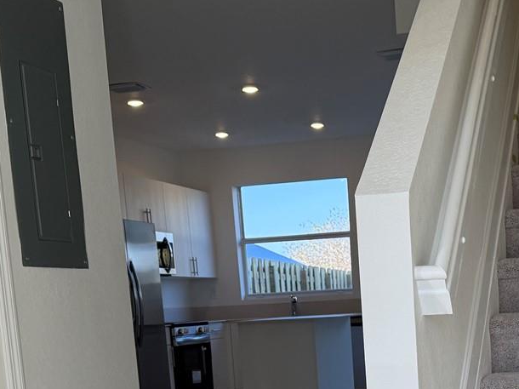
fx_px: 944
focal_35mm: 63
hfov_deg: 30.3
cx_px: 377
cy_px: 441
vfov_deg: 21.9
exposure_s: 1/476
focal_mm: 6.76
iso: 100
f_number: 1.78
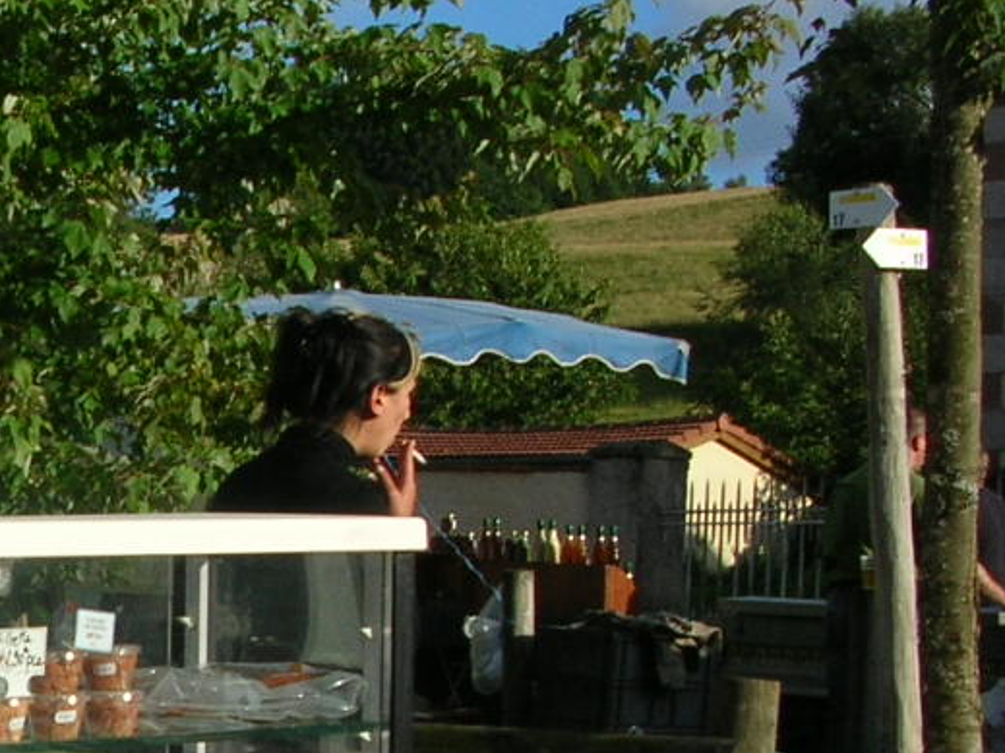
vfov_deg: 13.5
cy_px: 803
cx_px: -279
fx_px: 3135
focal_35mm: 108
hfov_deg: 17.2
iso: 50
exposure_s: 1/287
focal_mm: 5.8
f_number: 5.6
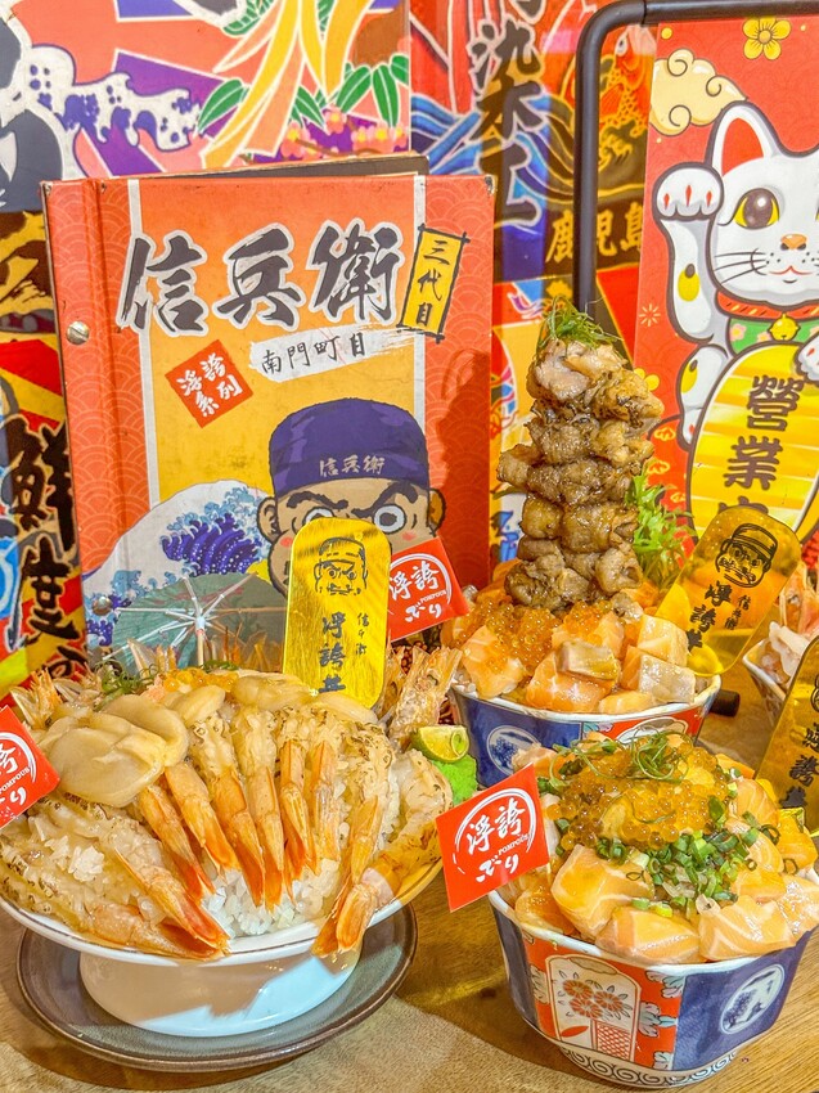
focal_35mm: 48
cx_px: 410
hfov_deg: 30.3
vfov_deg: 39.7
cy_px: 546
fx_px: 1515
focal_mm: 6.86
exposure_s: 1/40
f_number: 1.8
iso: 320
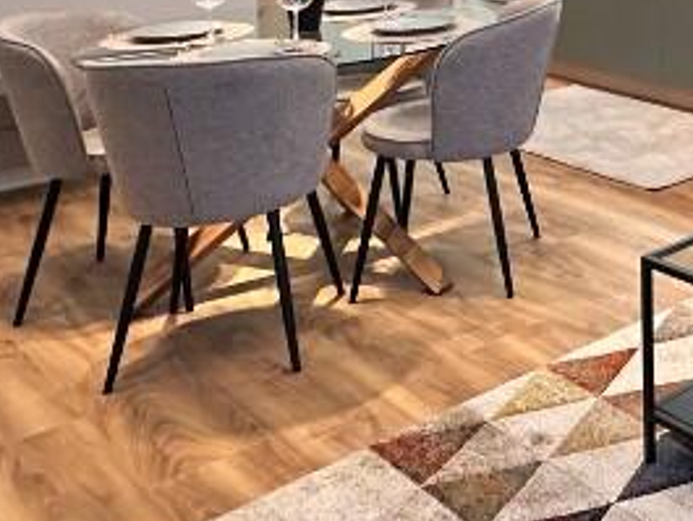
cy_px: -162
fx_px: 1082
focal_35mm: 54
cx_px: 819
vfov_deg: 23.7
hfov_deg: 30.5
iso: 160
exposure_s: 1/50
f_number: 2.2
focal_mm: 2.22
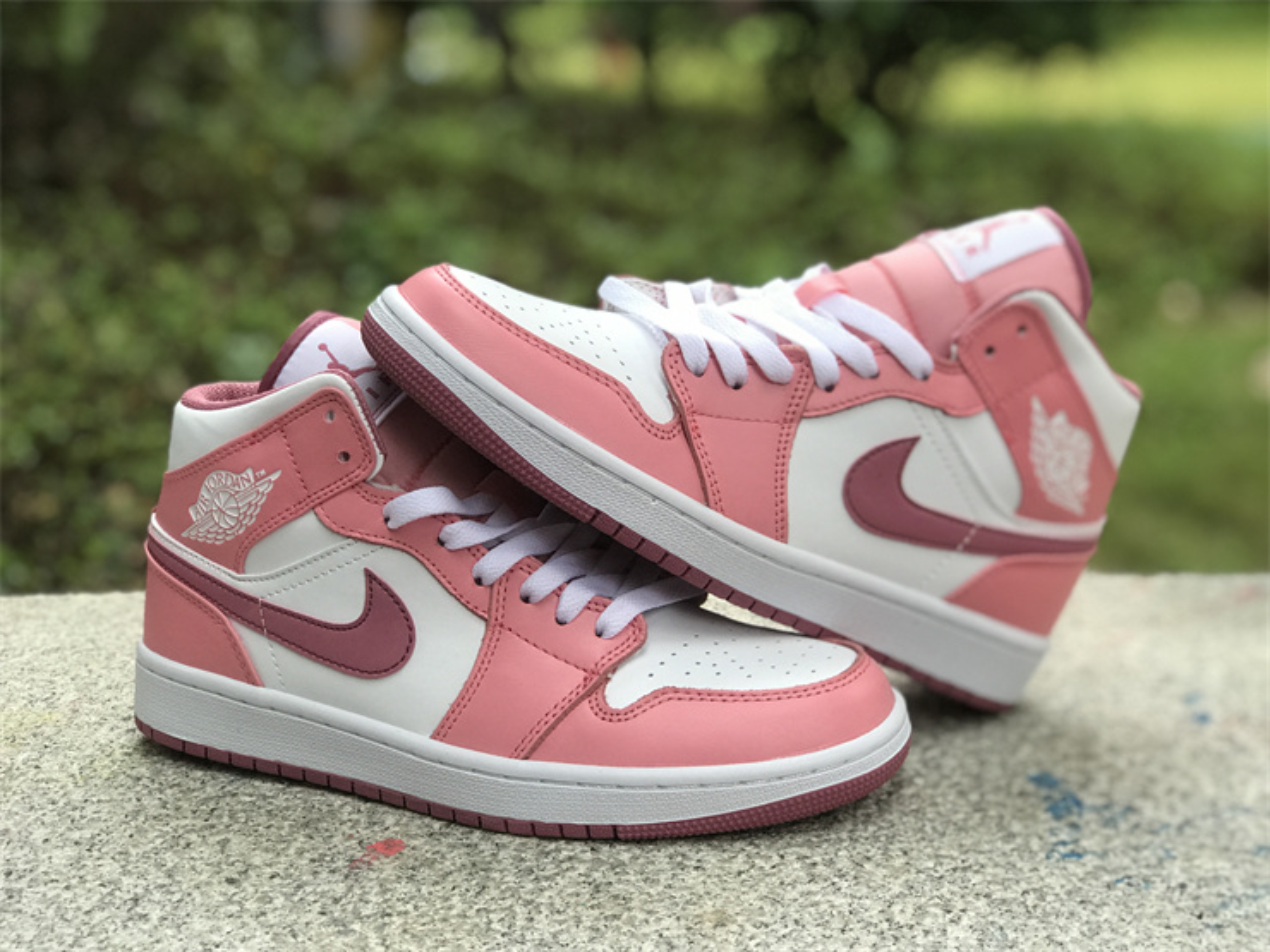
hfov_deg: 33.8
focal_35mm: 57
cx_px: 635
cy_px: 476
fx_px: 2091
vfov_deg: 25.7
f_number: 2.8
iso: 32
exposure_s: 1/50
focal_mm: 6.6
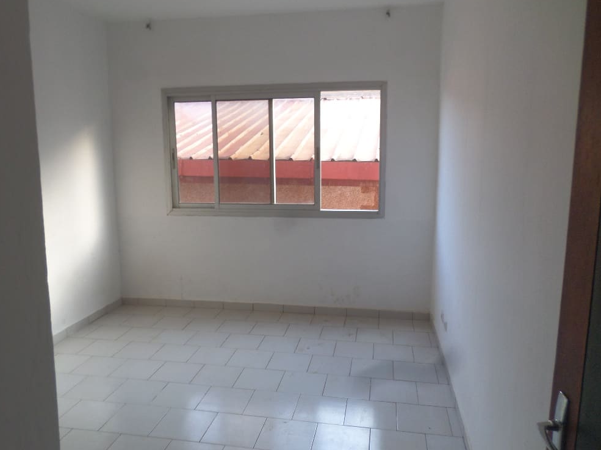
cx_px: 298
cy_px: 226
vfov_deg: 53.0
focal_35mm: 26
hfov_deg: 67.3
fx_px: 451
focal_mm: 4.5
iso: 80
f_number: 2.5
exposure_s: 1/45
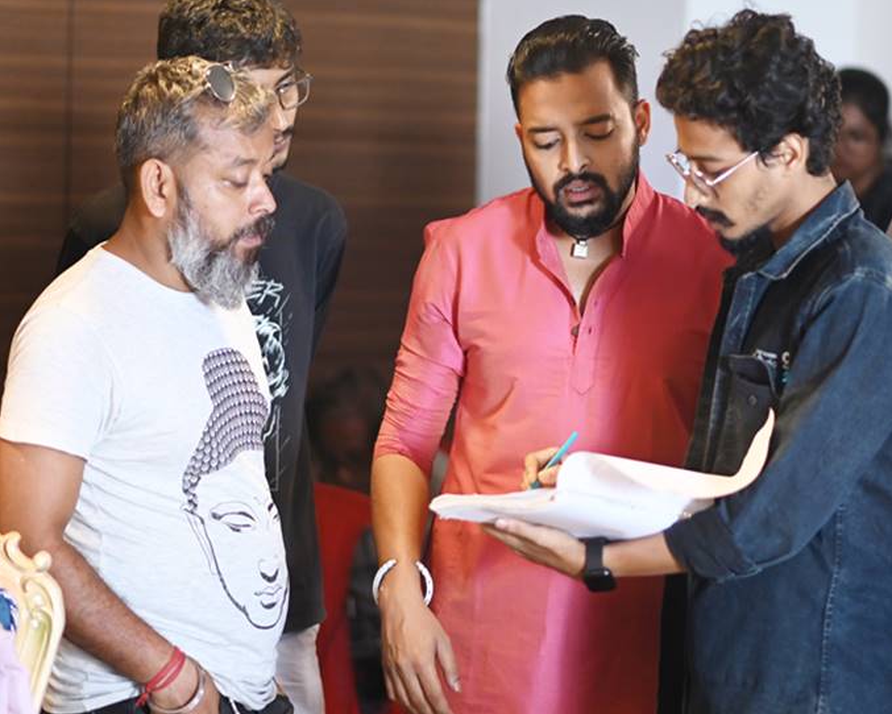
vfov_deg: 14.5
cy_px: 329
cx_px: 592
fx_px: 2799
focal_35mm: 106
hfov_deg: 18.1
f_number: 1.8
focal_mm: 85
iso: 2000
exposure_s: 1/200
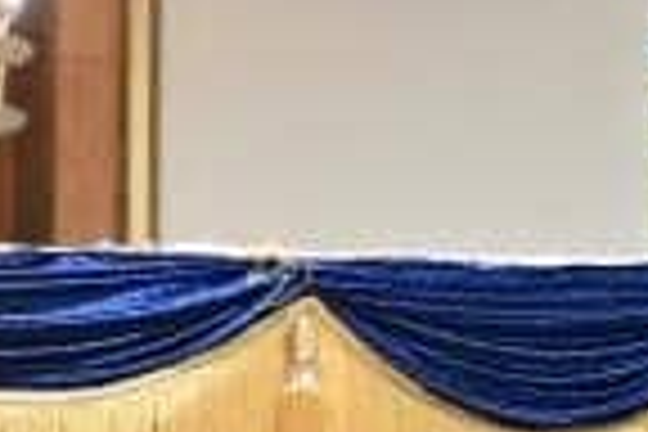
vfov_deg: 5.3
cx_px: -472
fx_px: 4338
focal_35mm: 241
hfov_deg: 8.3
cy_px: 1478
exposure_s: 1/200
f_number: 4
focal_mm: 34
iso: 1250
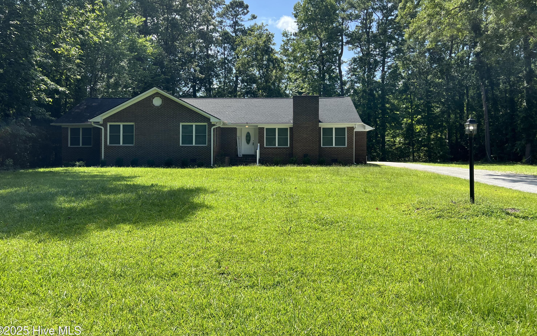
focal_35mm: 28
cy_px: 145
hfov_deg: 66.5
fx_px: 410
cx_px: 267
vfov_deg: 44.4
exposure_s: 1/1645
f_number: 1.5
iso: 50
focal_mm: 5.7
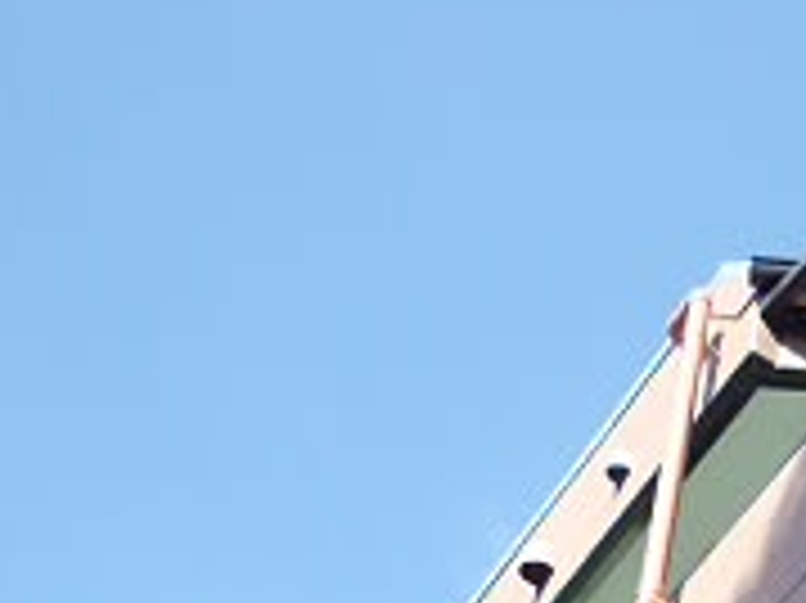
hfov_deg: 19.8
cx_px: 1121
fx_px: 2071
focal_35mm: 89
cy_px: 871
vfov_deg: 15.4
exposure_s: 1/500
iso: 100
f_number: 2.8
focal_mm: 4.4
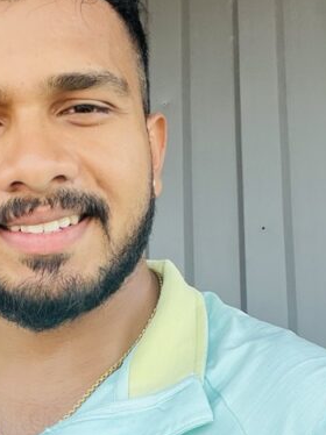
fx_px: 792
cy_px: 328
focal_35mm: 63
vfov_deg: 30.2
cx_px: 44
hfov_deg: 22.8
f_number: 2.2
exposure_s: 1/122
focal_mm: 2.71
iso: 32
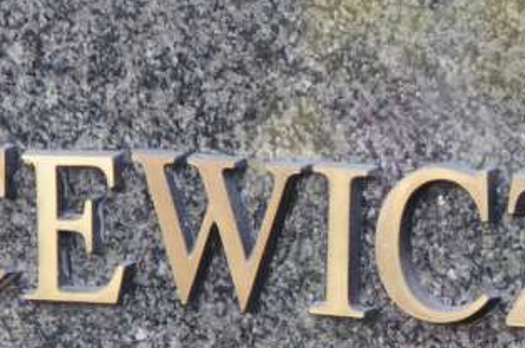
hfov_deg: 2.1
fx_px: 14181
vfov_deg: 1.4
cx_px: 361
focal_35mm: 974
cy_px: 567
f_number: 7.1
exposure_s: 1/125
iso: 500
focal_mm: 95
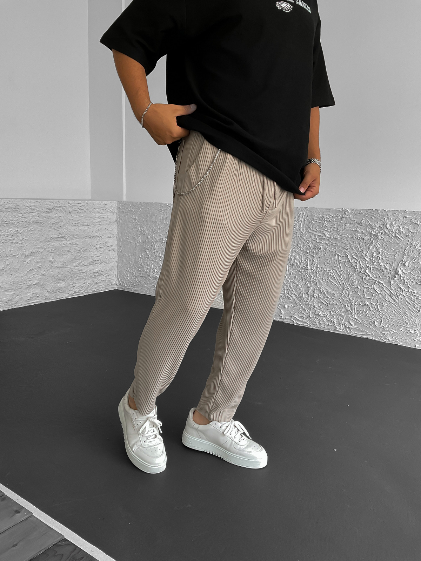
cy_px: 280
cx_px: 210
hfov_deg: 48.2
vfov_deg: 61.7
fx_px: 470
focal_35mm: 29
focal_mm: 3
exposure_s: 1/120
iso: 64
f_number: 1.8
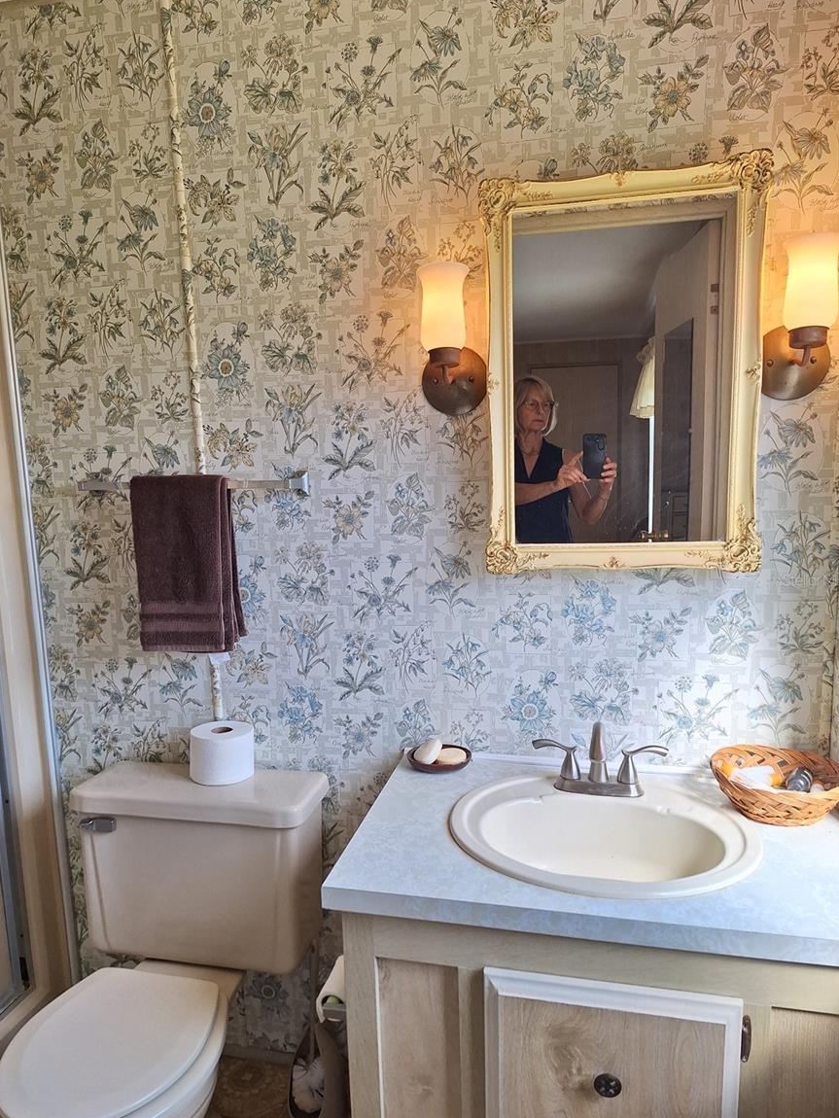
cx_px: 414
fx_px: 775
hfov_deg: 56.8
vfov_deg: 71.6
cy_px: 579
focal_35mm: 24
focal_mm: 5.54
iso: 40
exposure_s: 1/159
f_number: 1.8
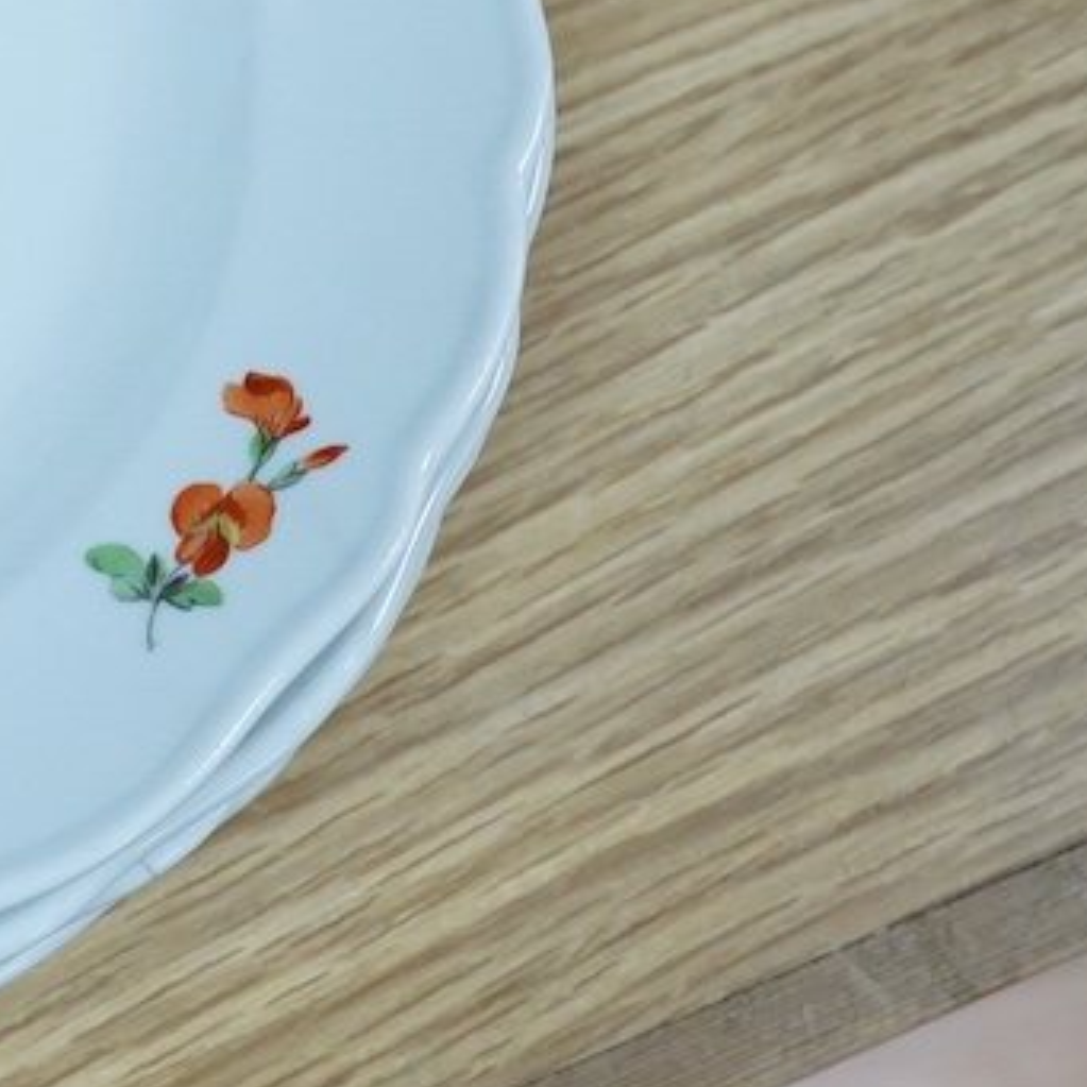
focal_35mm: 126
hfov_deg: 13.2
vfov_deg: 13.6
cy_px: -48
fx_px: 4476
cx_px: -489
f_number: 14
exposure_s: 1/100
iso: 2500
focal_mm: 30
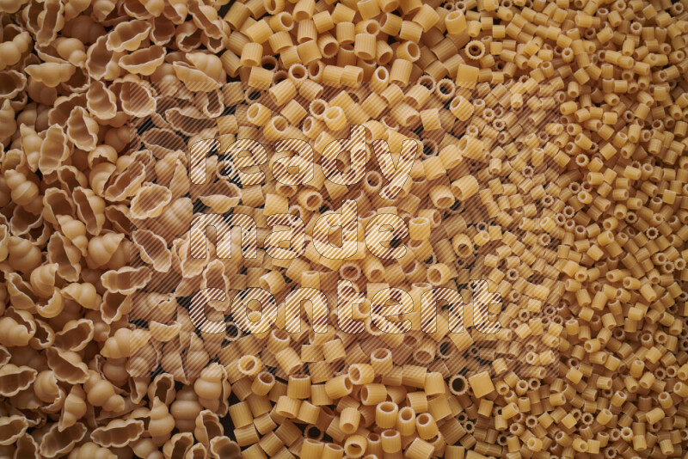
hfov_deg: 39.6
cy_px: 230
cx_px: 344
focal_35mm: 50
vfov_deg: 27.0
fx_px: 956
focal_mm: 50
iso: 160
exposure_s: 1/100
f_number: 8
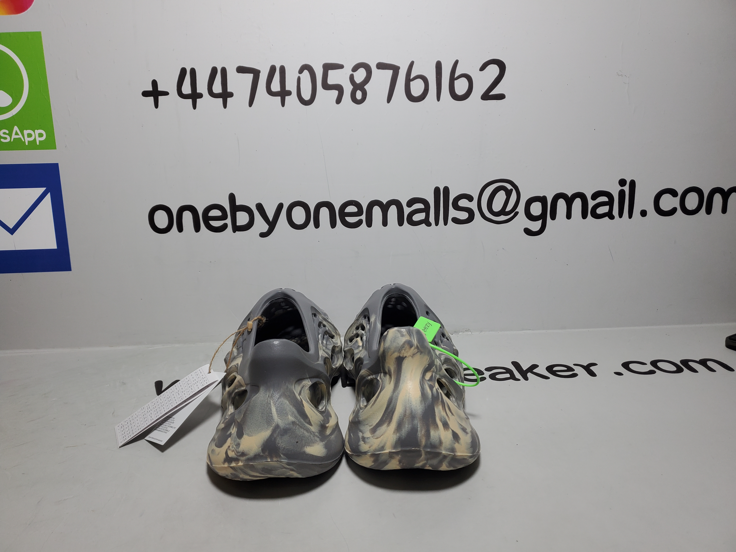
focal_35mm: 26
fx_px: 553
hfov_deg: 67.3
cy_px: 276
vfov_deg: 53.1
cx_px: 368
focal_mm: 4.3
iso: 50
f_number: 1.5
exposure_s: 1/557
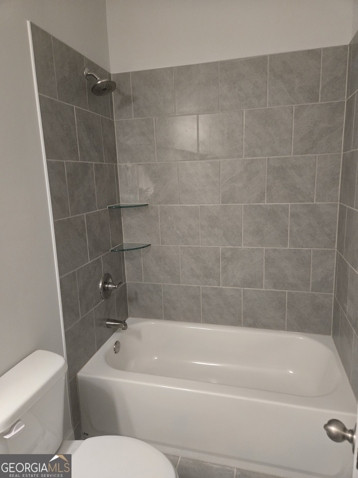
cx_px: 179
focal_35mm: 23
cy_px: 239
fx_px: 317
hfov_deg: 58.9
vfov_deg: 73.9
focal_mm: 5.4
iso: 640
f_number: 1.8
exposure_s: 1/120
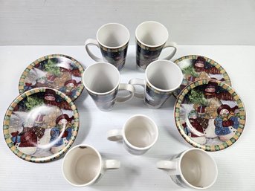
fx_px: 169
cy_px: 96
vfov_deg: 58.8
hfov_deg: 73.9
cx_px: 128
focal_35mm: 23
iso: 125
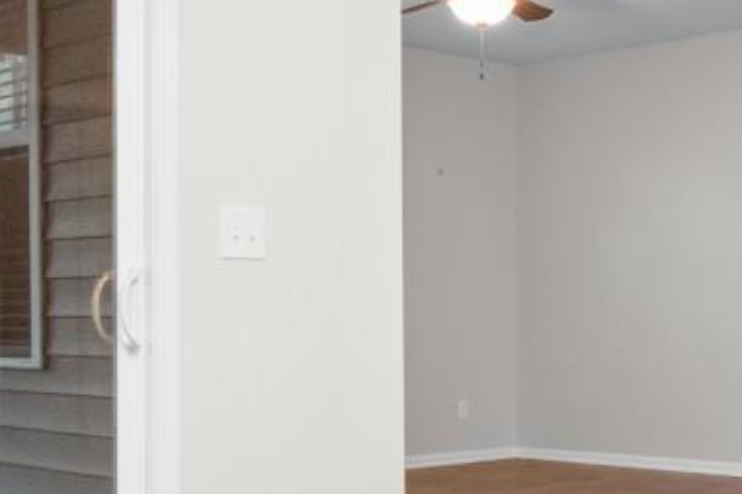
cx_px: 547
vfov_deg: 21.2
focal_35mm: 64
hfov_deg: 30.9
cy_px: 262
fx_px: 1318
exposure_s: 4
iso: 100
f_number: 4.5
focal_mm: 10
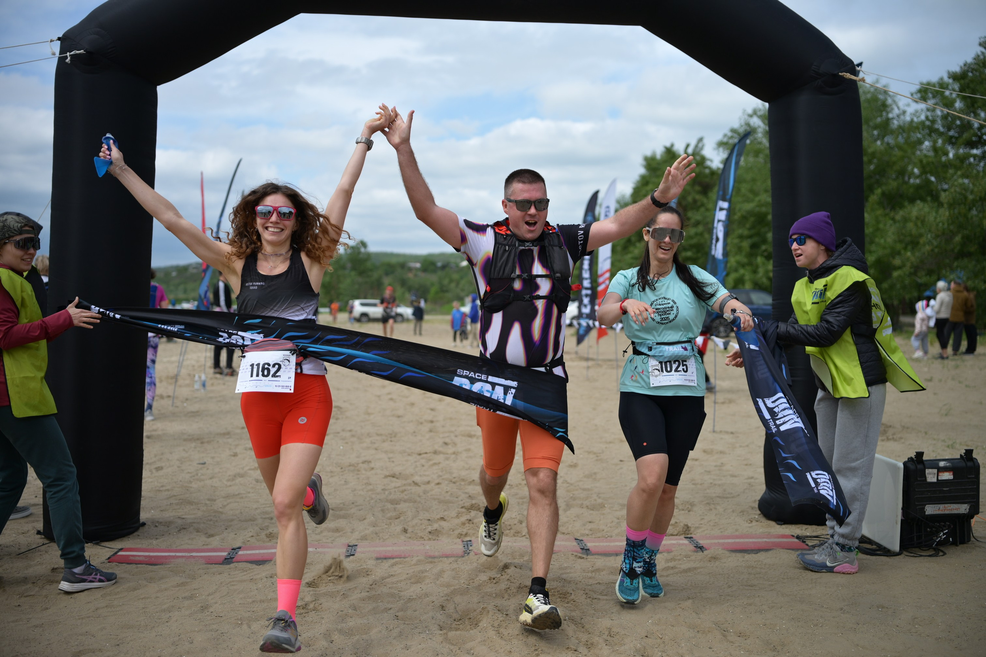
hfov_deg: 54.4
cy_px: 328
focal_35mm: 35
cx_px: 493
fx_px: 959
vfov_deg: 37.9
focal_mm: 35
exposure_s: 1/3200
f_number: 2
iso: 80
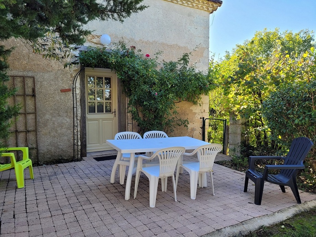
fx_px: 237
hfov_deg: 67.3
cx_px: 158
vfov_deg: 53.1
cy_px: 118
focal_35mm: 26
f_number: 1.8
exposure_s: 1/277
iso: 40
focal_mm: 5.4
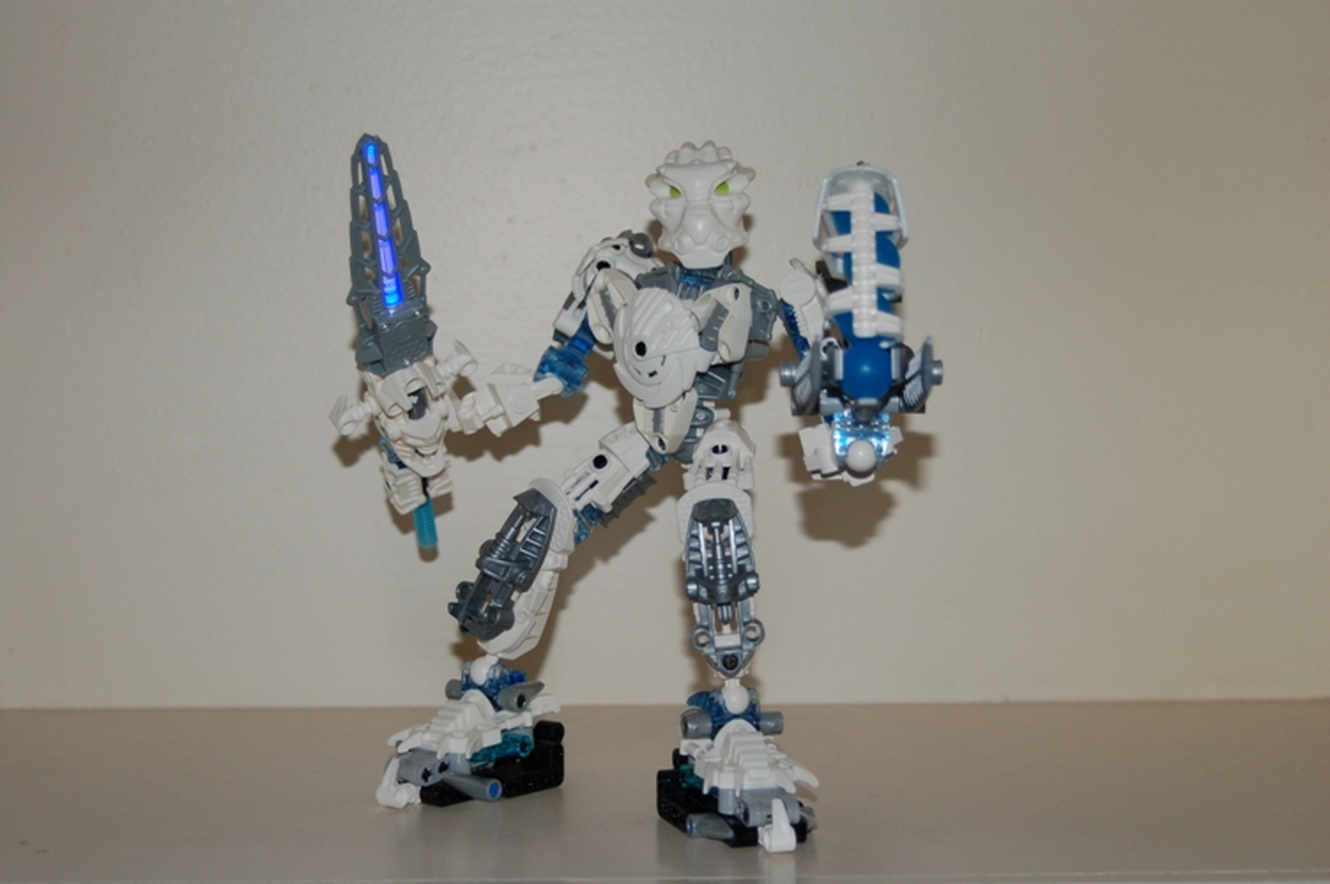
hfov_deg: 29.3
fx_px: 2547
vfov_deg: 19.7
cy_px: 442
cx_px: 665
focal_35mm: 69
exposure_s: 1/60
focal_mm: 46
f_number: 4.8
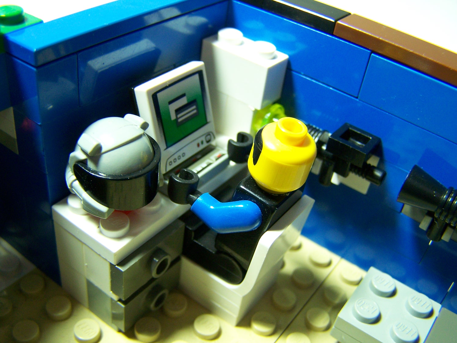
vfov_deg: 37.7
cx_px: 228
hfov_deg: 49.0
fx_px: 502
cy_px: 172
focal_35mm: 38
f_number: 2.8
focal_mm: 6.3
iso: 160
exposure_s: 1/30
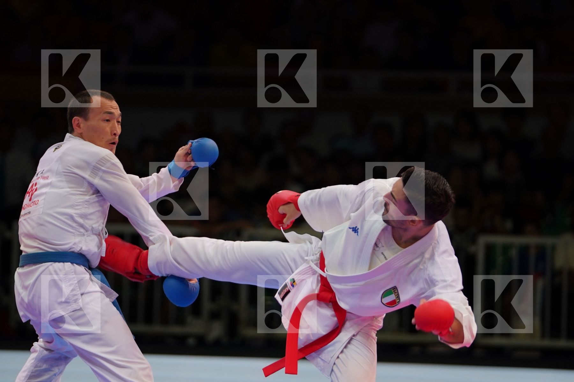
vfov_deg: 5.4
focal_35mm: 256
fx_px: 4081
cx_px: 287
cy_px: 191
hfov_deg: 8.0
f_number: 2.8
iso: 640
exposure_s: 1/1000
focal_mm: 171
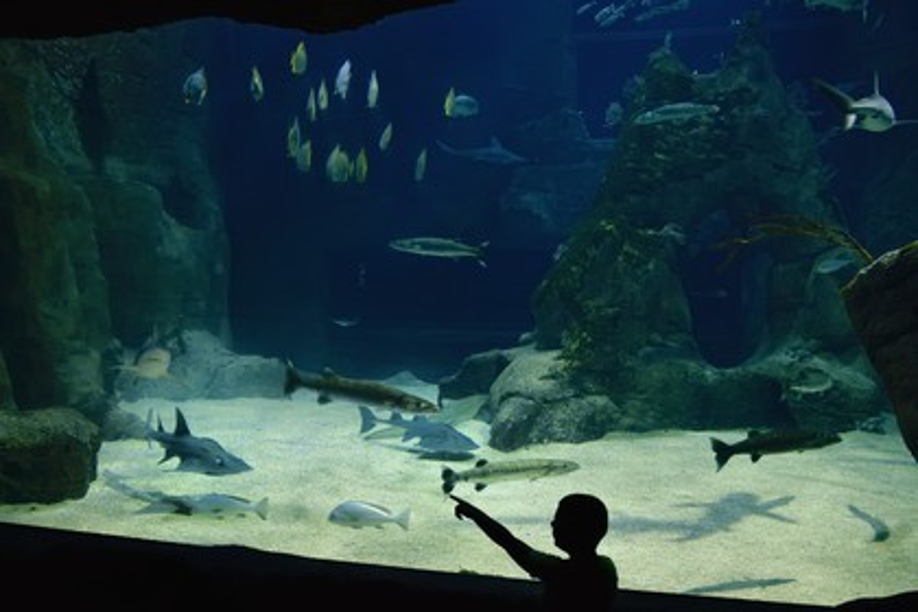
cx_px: 459
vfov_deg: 47.9
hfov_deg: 67.4
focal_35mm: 27
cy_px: 306
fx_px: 688
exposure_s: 1/20
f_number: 5.6
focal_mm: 27
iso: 800
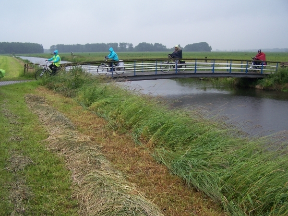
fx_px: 316
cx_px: 144
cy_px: 108
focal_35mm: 38
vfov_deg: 37.7
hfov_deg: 49.0
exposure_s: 1/320
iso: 80
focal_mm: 6.3
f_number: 2.8
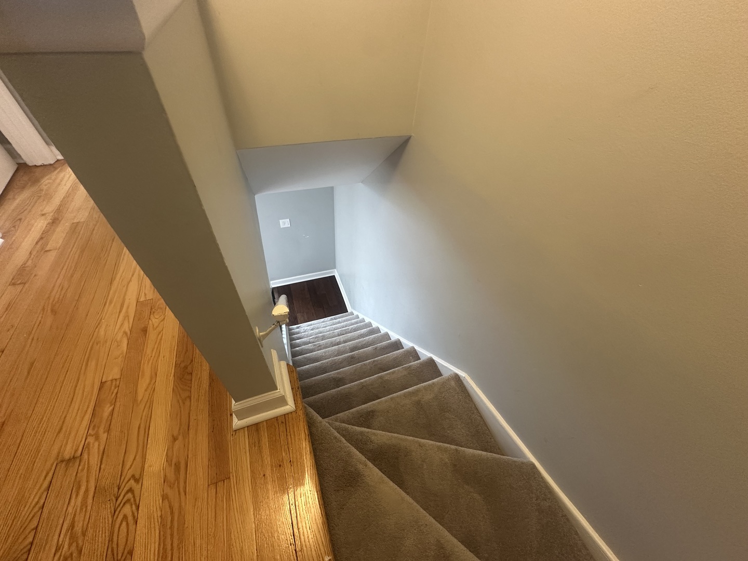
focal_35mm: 14
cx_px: 374
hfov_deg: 102.1
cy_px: 280
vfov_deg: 85.7
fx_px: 303
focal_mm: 2.22
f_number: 2.2
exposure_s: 1/60
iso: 200
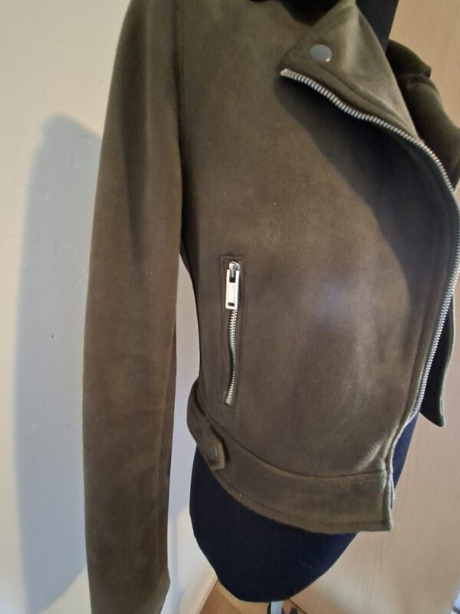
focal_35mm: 13
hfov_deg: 89.9
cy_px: 307
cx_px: 230
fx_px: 230
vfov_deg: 106.2
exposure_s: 1/14
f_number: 2.2
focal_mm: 1.74
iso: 800
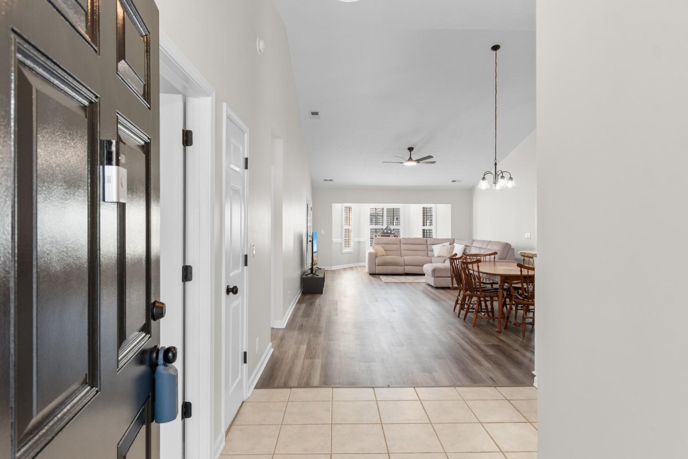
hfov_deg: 84.0
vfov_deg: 61.9
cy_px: 220
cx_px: 342
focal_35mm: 20
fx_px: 382
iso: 100
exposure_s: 1/2
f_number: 4.8
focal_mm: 13
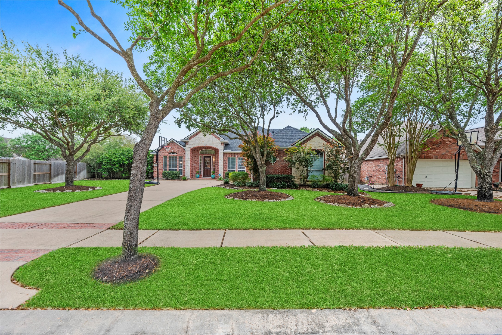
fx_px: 195
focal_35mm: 14
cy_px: 168
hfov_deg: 104.2
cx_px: 251
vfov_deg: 81.2
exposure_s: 1/125
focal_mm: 14
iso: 400
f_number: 8
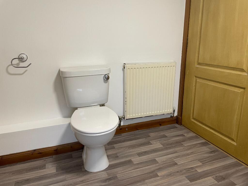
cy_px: 93
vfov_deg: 53.1
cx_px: 124
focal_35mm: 26
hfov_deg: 67.3
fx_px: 186
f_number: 1.6
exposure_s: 1/50
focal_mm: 4.2
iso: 100
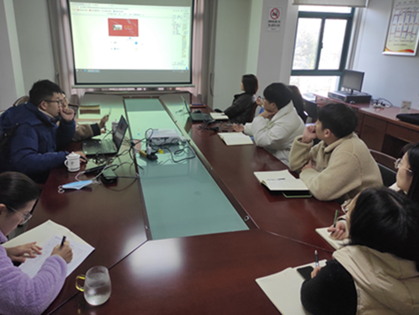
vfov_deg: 51.3
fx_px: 327
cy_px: 147
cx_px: 196
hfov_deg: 65.2
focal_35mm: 27
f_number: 1.89
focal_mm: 5.43
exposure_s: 1/33
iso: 51
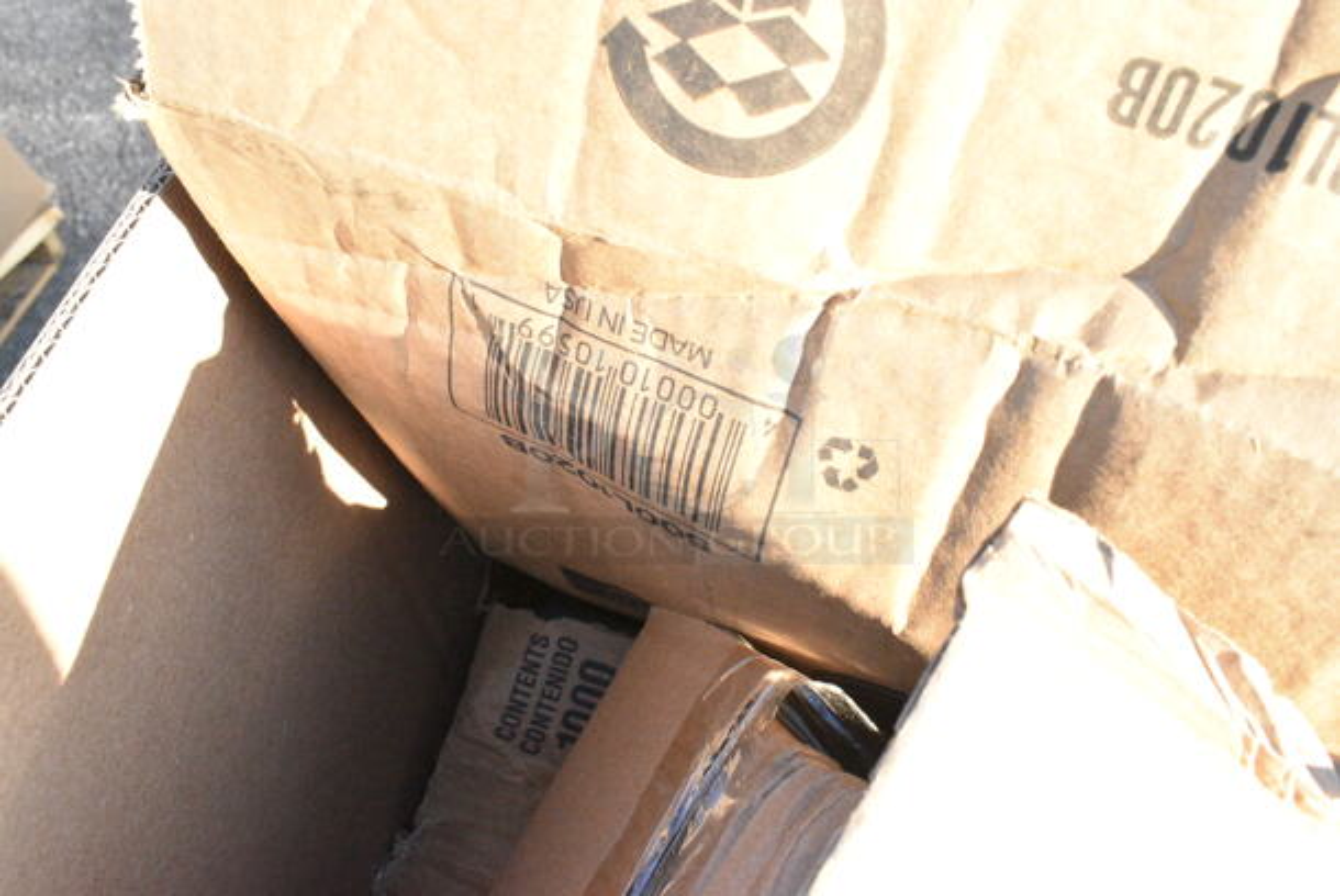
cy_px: 448
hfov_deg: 61.9
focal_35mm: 30
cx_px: 670
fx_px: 1118
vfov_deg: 43.7
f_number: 11
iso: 6400
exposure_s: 1/800
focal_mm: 20
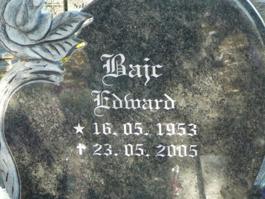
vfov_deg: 15.6
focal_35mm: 95
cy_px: 100
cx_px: 132
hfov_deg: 20.7
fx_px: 727
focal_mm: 14.1
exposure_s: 1/60
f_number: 3.9
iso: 80
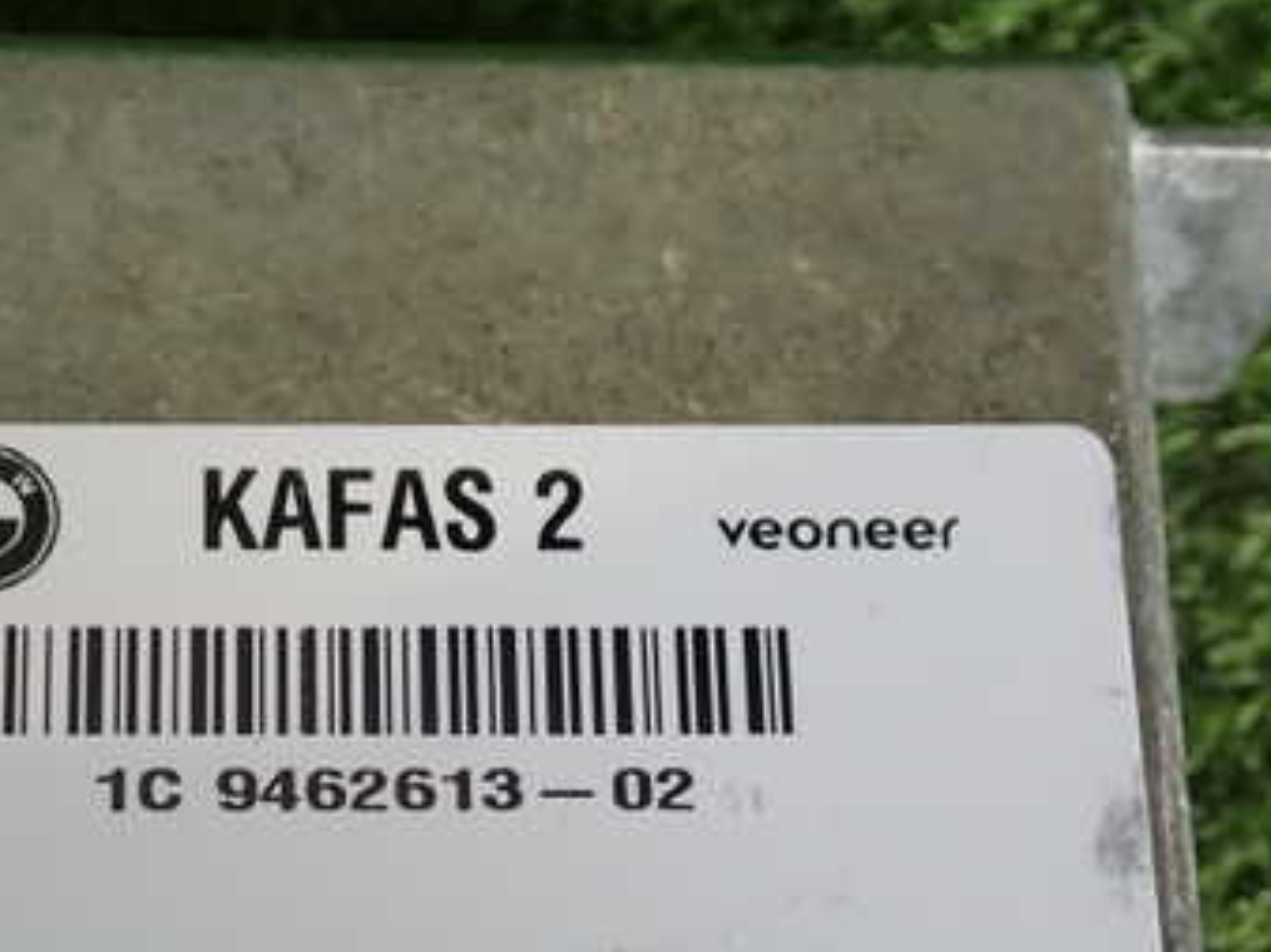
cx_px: 402
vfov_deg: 22.4
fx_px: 2348
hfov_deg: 30.0
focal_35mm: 64
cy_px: 839
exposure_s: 1/100
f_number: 2.5
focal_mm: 6.37
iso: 200
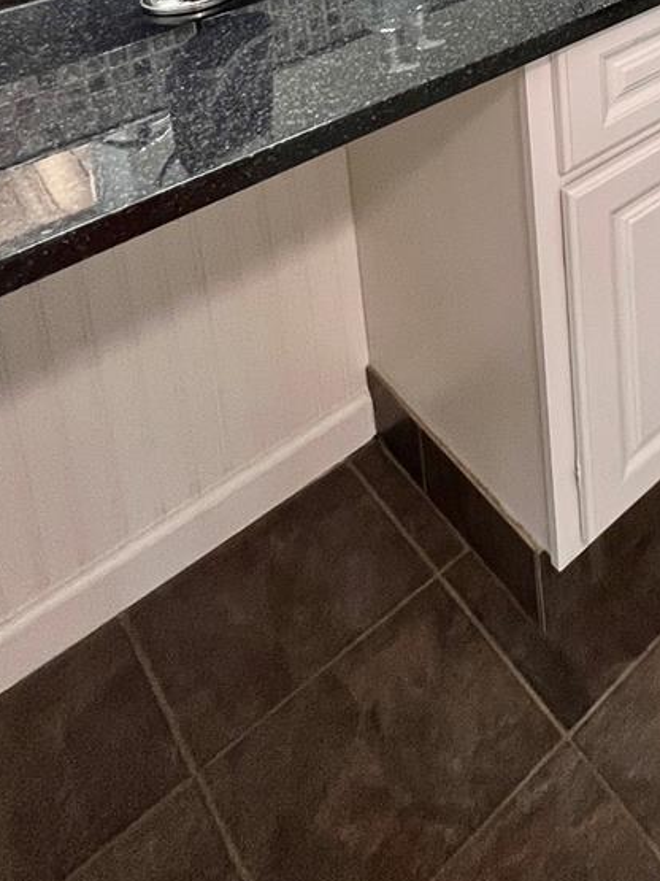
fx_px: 916
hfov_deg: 32.4
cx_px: 801
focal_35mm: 36
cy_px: -238
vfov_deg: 36.1
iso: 250
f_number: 1.8
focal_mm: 1.57
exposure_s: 1/60
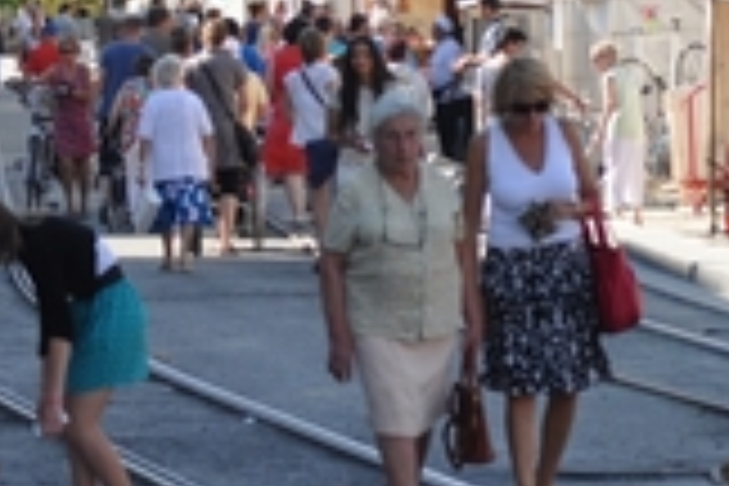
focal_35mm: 305
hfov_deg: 6.7
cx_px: 94
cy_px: -58
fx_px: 6173
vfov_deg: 4.5
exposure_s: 1/1250
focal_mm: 55
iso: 400
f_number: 4.5
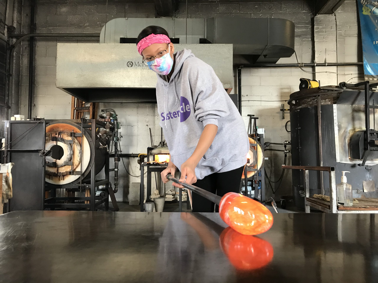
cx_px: 189
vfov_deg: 49.7
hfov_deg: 63.4
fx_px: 306
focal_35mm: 28
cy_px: 142
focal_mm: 3.99
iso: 40
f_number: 1.8
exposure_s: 1/15
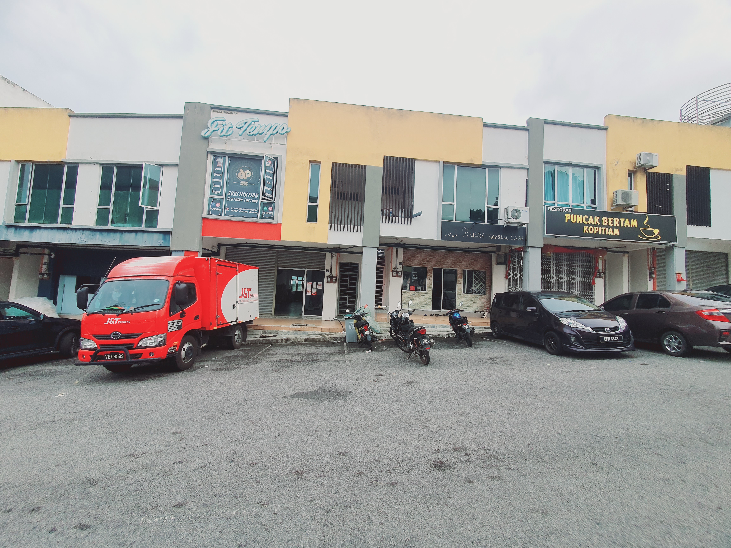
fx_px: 275
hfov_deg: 106.2
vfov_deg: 89.9
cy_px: 274
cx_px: 366
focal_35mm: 13
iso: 50
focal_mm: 1.8
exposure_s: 1/199
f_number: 2.2
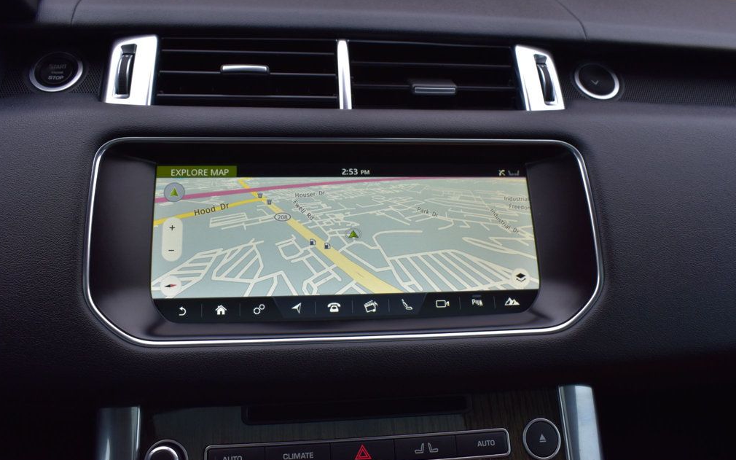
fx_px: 622
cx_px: 369
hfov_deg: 61.2
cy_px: 218
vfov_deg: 40.6
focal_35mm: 31
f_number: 8
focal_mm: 20
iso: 400
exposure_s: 1/60
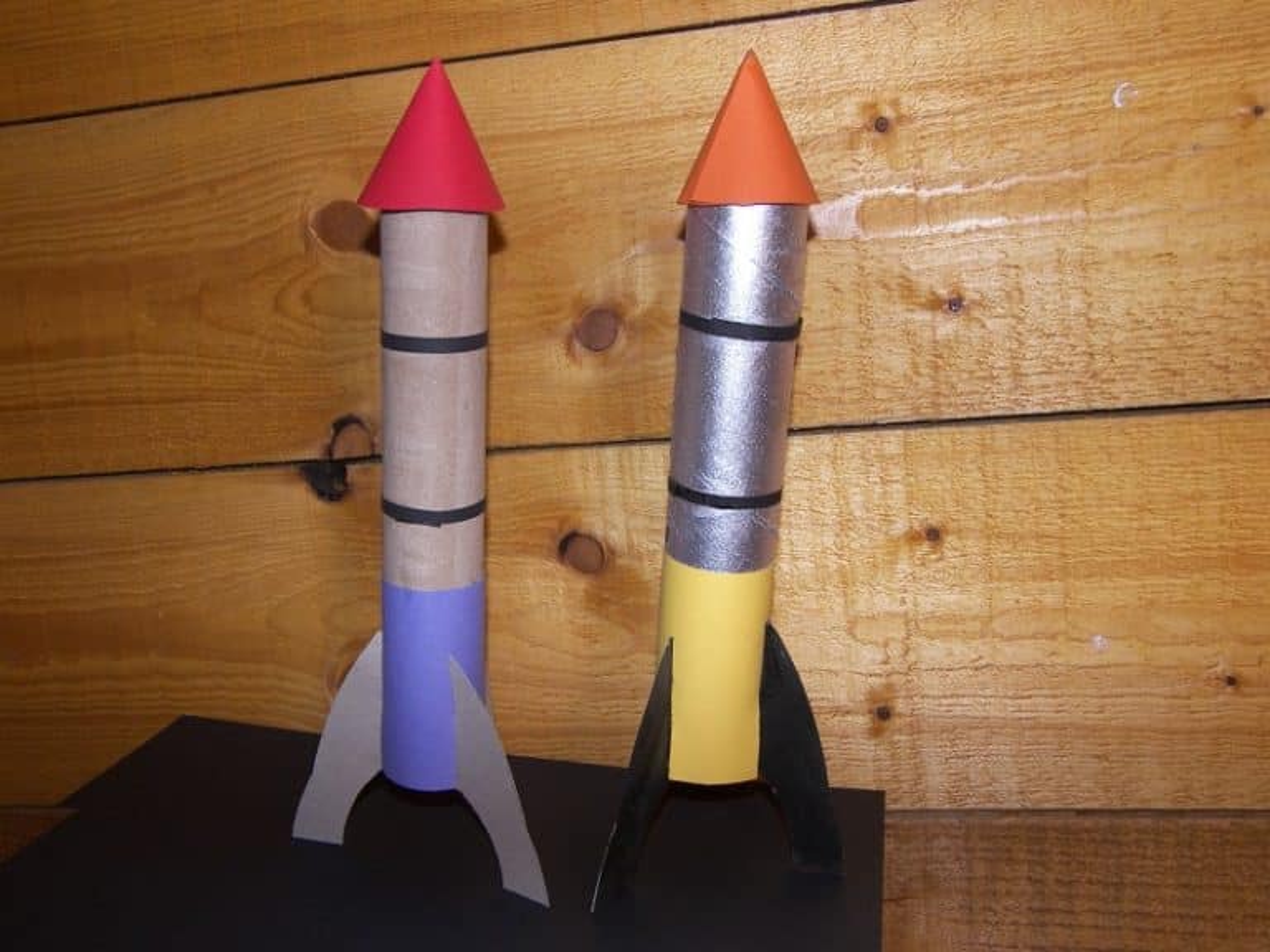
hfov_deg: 52.6
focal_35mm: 35
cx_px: 635
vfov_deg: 40.7
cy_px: 476
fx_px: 1284
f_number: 3.2
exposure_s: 1/40
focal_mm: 7.4
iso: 100
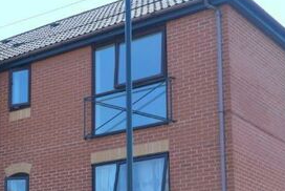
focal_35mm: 90
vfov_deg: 14.9
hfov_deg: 21.3
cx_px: -40
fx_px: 713
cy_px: 196
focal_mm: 35
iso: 200
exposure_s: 1/200
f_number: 7.1
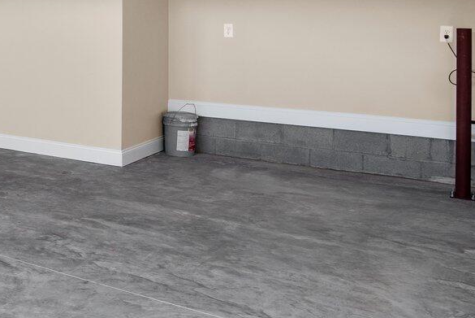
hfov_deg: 32.3
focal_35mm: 49
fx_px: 647
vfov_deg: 26.8
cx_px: -114
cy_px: 42
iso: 100
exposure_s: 1/6
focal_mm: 14
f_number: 9
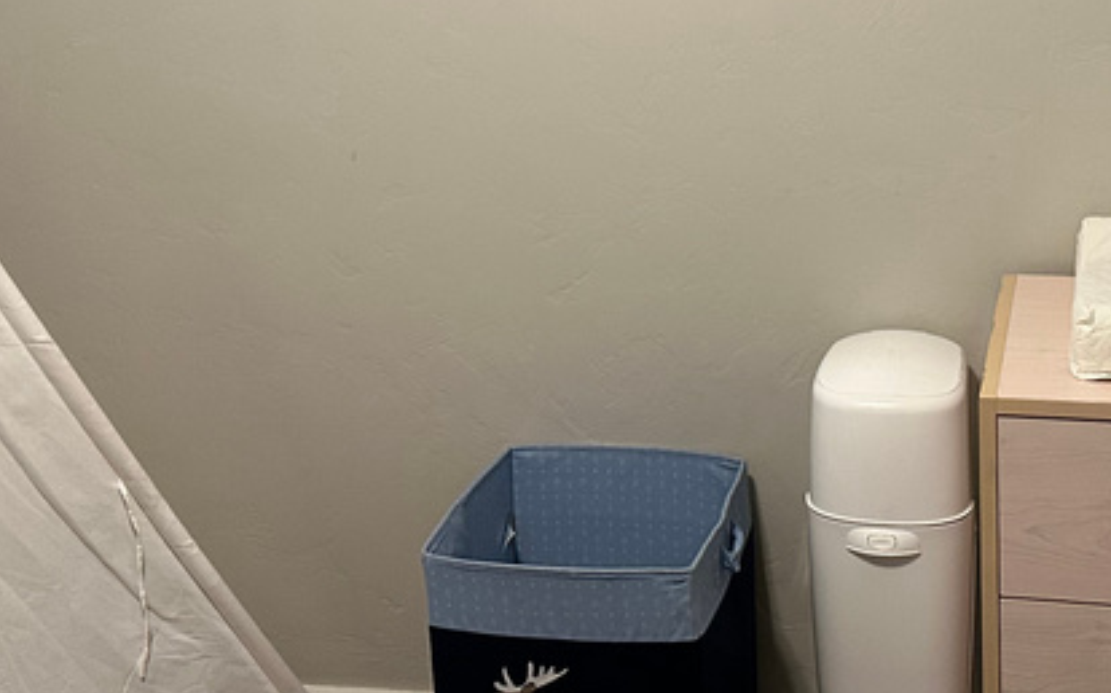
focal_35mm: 63
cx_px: 730
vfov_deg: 20.3
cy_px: 116
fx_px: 1906
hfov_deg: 32.3
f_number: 1.78
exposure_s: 1/60
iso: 400
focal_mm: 6.86
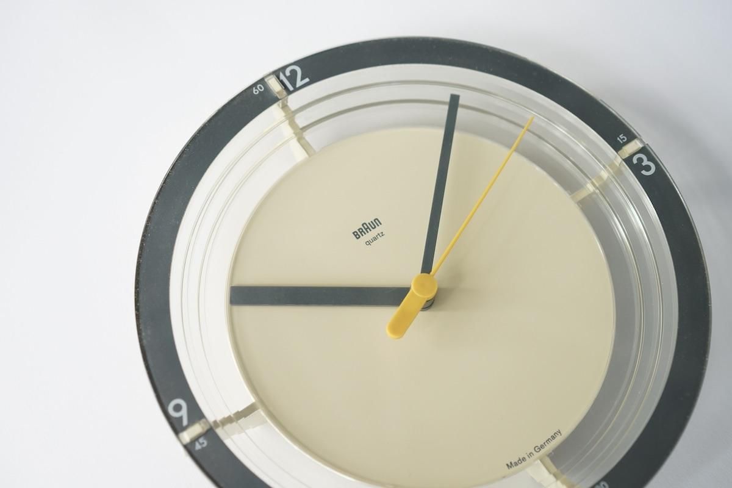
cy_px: 244
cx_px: 366
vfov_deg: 24.6
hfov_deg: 36.2
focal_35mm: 55
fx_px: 1118
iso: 800
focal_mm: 55
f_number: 4
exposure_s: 1/100
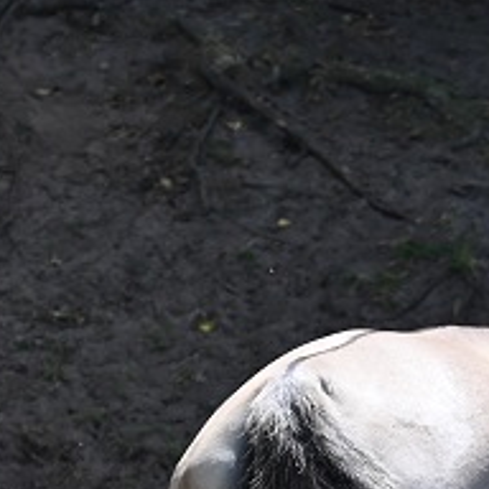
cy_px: 619
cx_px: 805
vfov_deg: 3.8
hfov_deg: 3.8
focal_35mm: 463
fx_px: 7400
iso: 200
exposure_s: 1/500
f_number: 5.6
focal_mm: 110
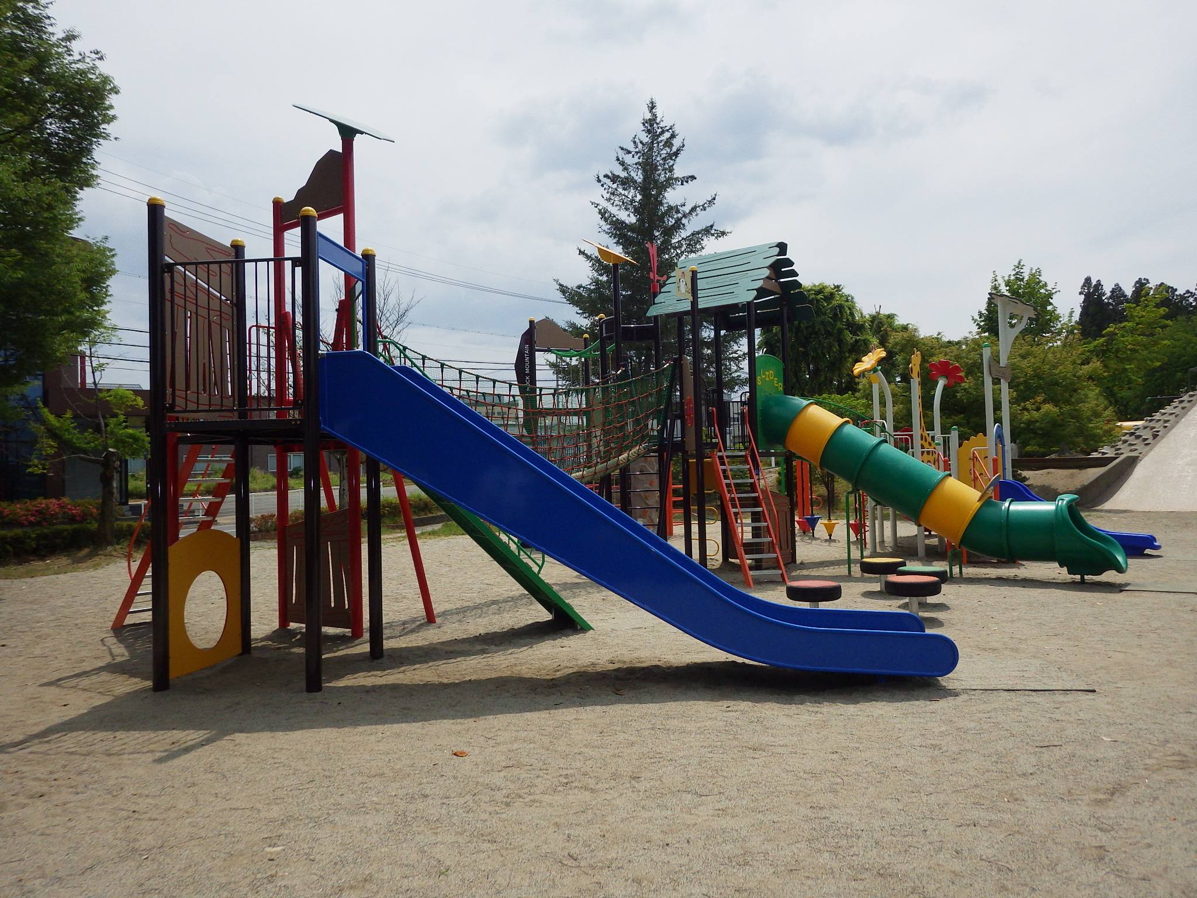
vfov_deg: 54.9
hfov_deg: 69.4
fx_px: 864
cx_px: 598
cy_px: 449
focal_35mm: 25
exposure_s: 1/640
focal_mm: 4.5
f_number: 7.9
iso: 250
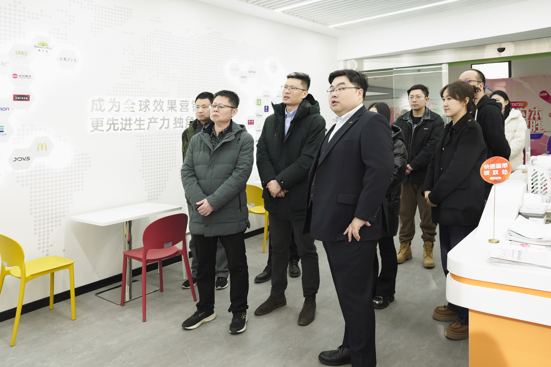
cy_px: 184
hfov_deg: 71.5
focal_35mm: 25
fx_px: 383
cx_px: 276
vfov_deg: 51.3
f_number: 5
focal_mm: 25
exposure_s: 1/160
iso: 1000
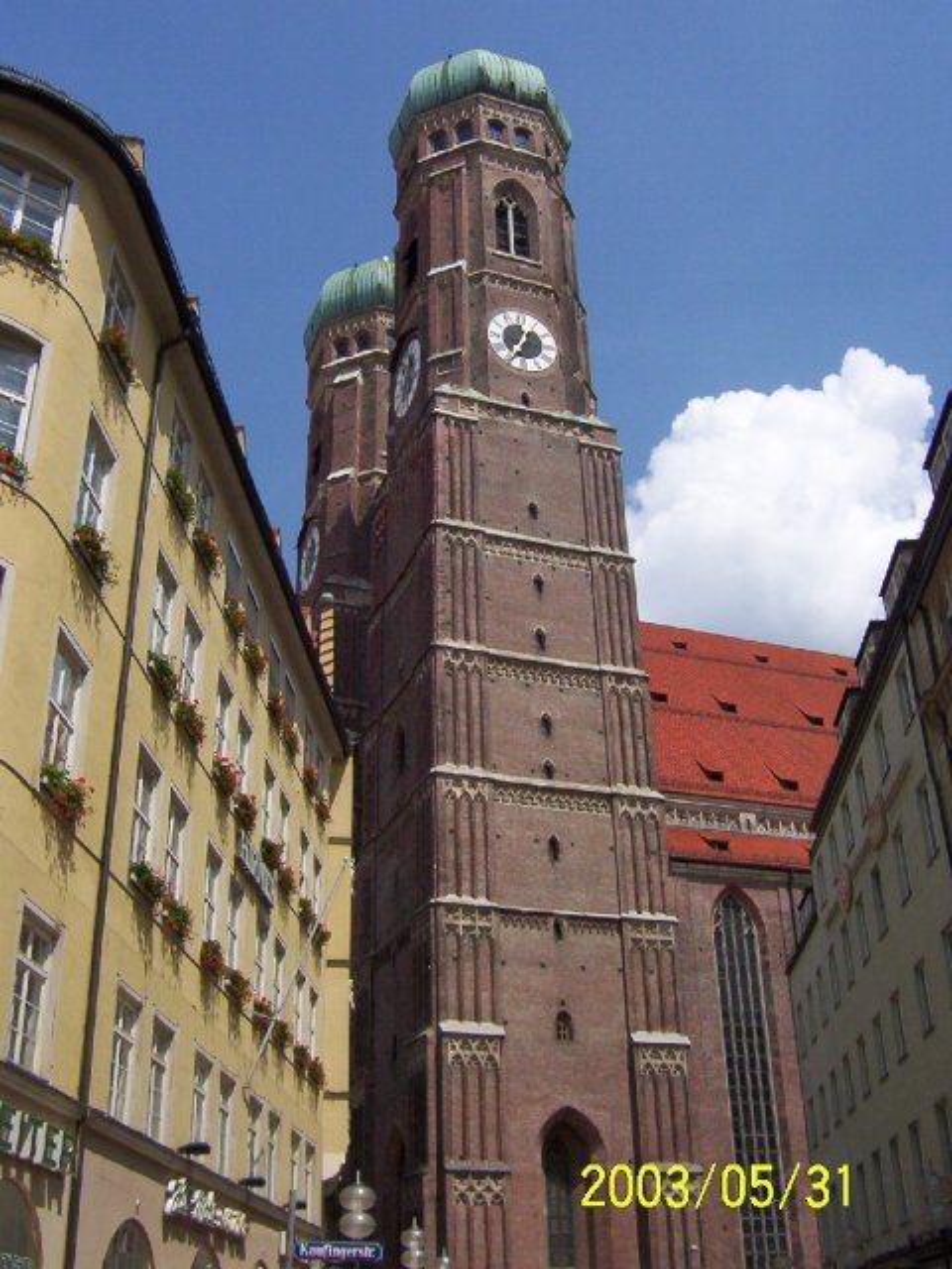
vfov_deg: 51.4
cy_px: 634
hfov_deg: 39.7
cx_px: 476
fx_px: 1320
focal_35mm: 36
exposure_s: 1/1195
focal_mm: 5.54
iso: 100
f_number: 5.24
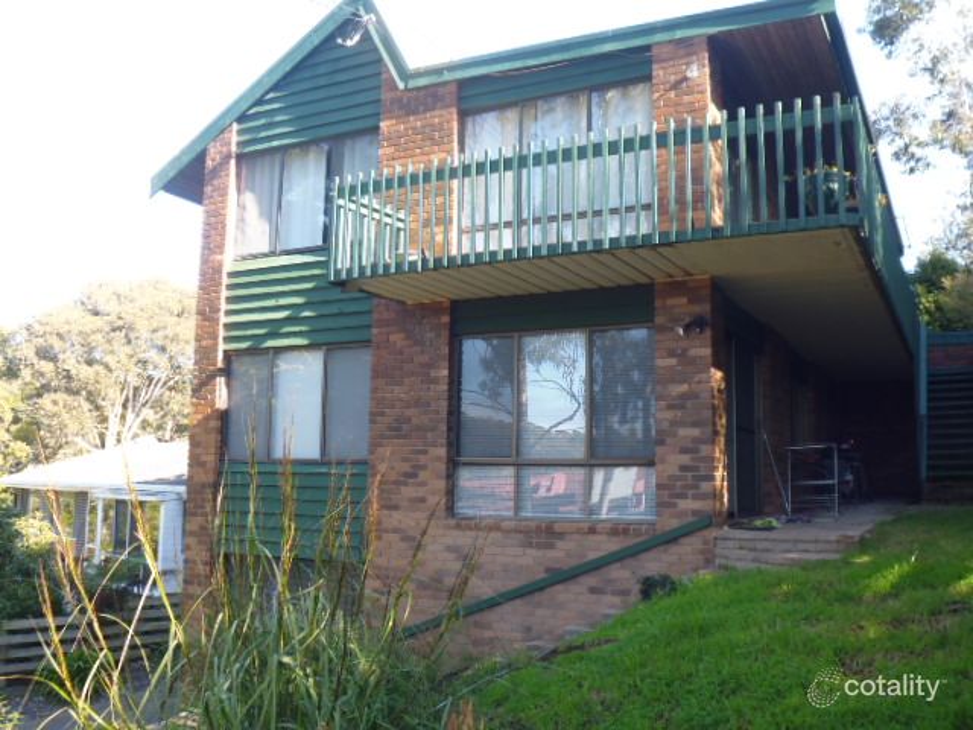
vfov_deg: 40.7
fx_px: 984
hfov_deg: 52.6
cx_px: 486
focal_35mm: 35
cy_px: 365
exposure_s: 1/80
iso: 100
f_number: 3.3
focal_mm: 6.3
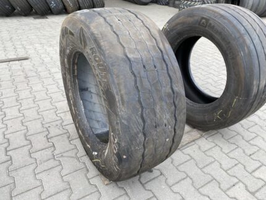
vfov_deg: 53.1
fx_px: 200
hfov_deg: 67.3
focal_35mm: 26
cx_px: 133
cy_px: 100
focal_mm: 4.25
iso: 32
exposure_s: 1/165
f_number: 1.8
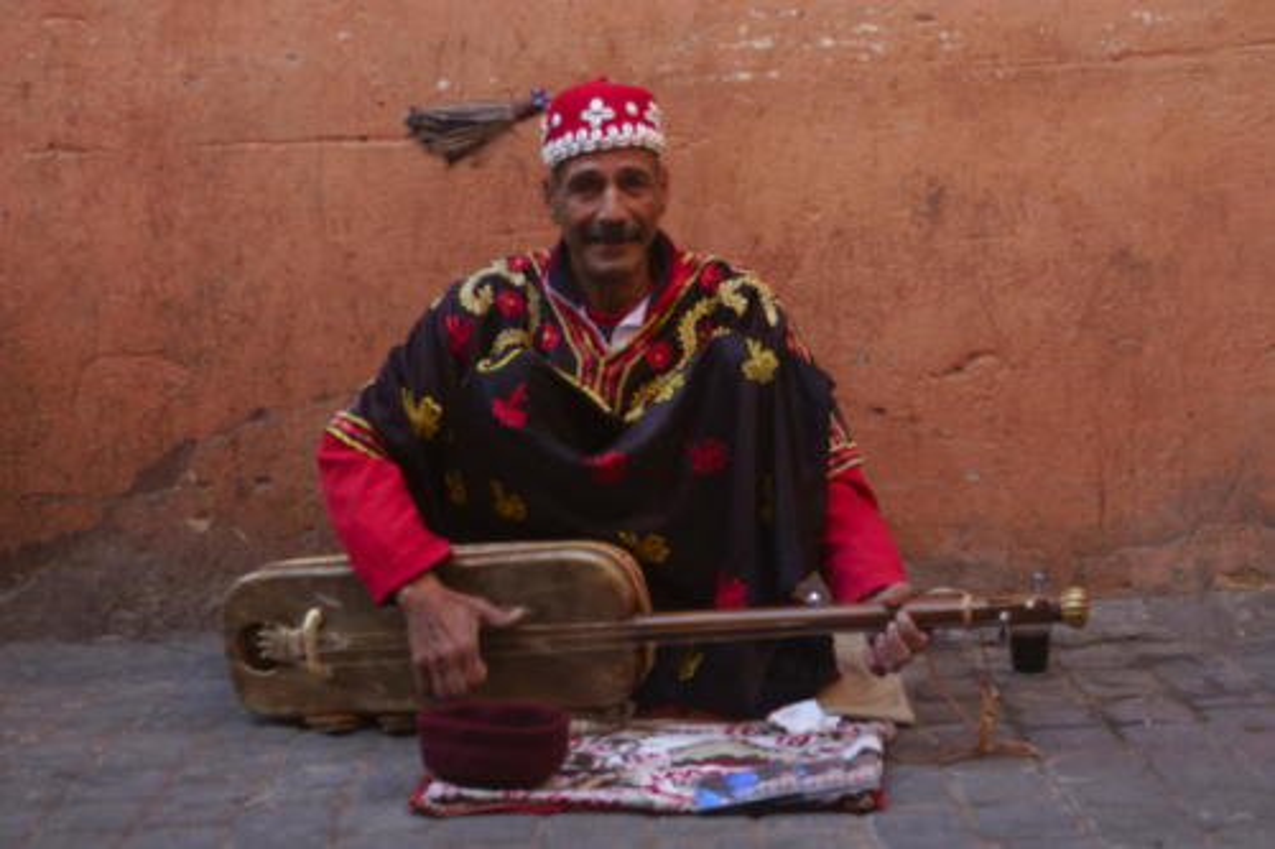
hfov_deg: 36.9
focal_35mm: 54
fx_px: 1912
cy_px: 424
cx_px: 638
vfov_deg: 25.0
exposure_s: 1/60
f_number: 3.2
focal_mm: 19.68
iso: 250
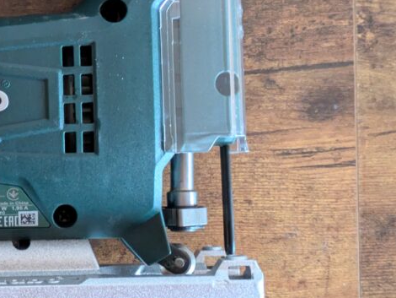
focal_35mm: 111
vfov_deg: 13.3
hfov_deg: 17.2
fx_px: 1270
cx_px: -22
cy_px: 66
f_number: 1.89
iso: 568
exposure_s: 1/16.7
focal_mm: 5.43
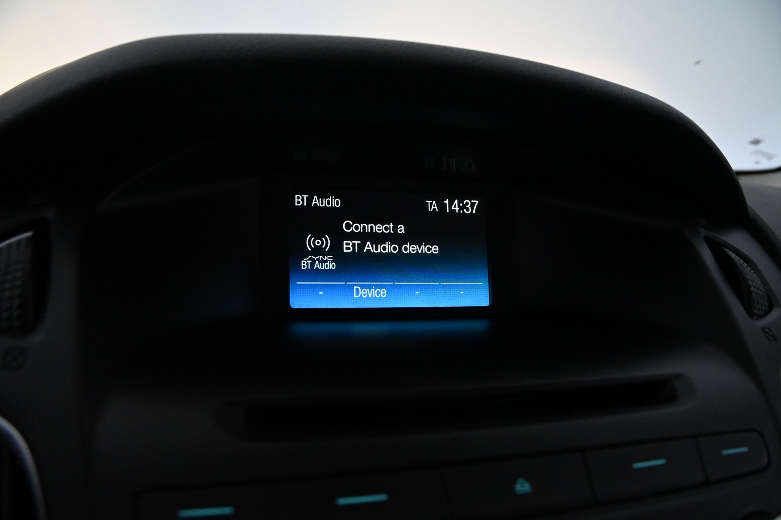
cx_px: 390
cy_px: 260
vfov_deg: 18.2
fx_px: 1627
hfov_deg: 27.0
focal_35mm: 75
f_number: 10
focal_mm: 50
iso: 5000
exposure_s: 1/160
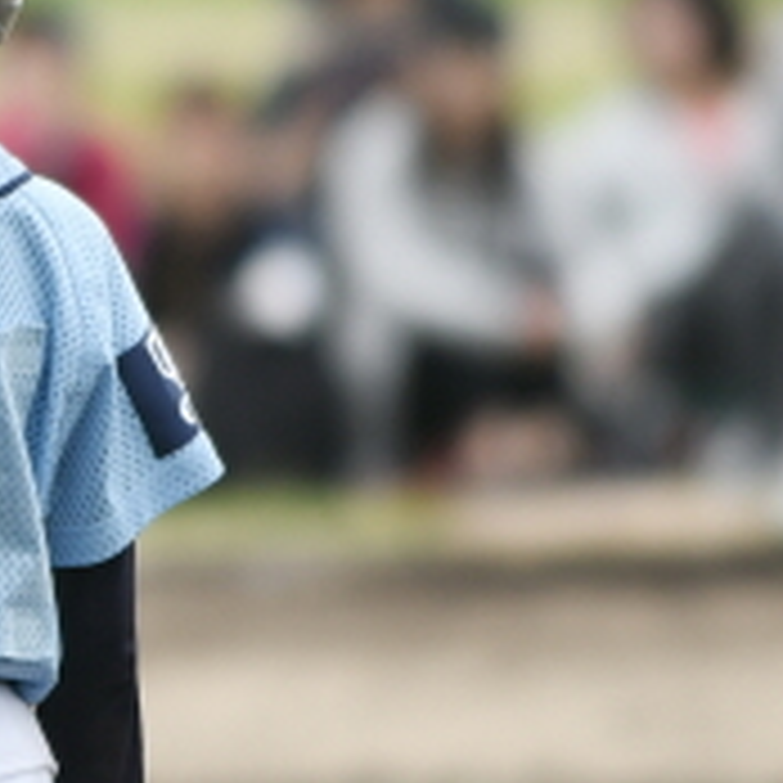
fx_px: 37542
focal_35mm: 1467
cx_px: -850
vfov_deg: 1.2
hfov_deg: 1.2
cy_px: 407
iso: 110
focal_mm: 200
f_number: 2.8
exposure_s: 1/1250
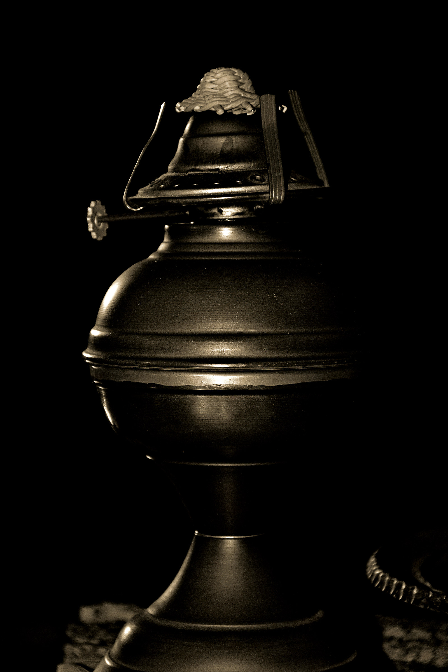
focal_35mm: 120
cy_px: 336
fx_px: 2240
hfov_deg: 11.4
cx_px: 224
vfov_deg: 17.1
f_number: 5.3
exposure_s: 1/200
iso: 800
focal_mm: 80
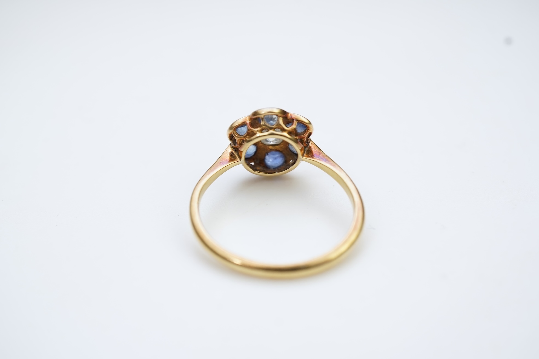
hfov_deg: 43.6
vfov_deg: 29.9
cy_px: 180
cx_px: 270
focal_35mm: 45
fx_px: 674
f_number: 11
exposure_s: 1/25
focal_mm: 30
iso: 250
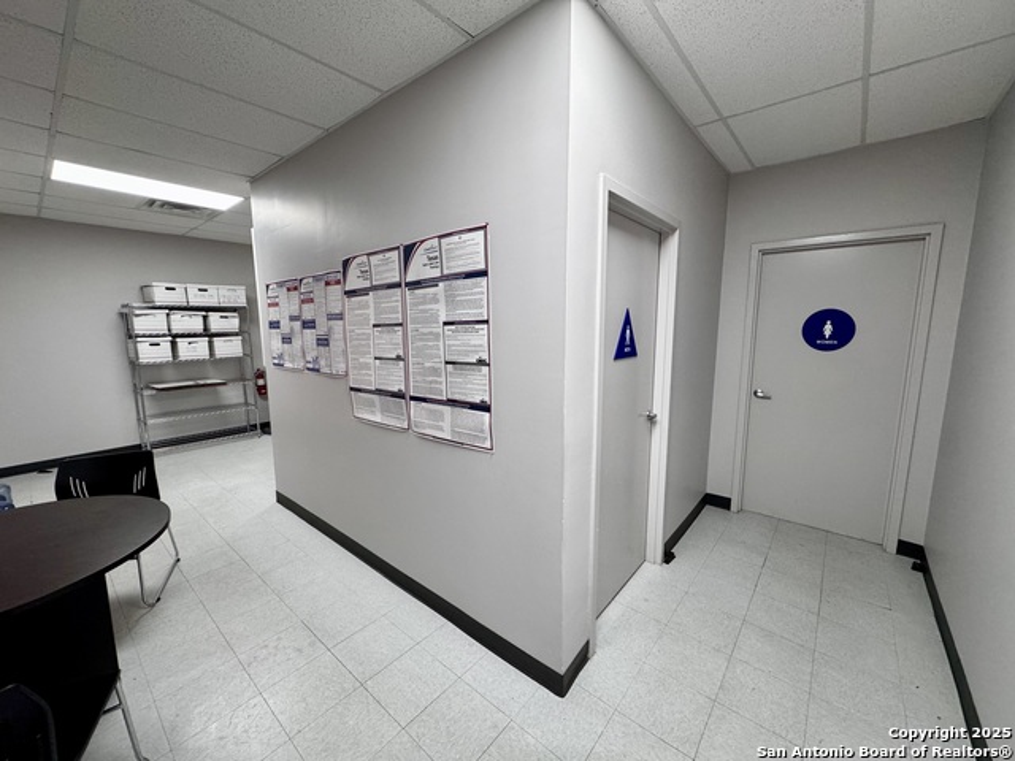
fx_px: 411
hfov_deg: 102.1
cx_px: 508
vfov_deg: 85.7
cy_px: 380
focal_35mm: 14
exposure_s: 1/120
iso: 200
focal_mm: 2.22
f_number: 2.2
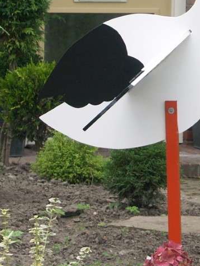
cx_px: 197
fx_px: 2127
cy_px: 46
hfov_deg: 5.4
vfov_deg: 7.2
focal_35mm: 276
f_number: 4
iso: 64
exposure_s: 1/100
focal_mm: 23.21
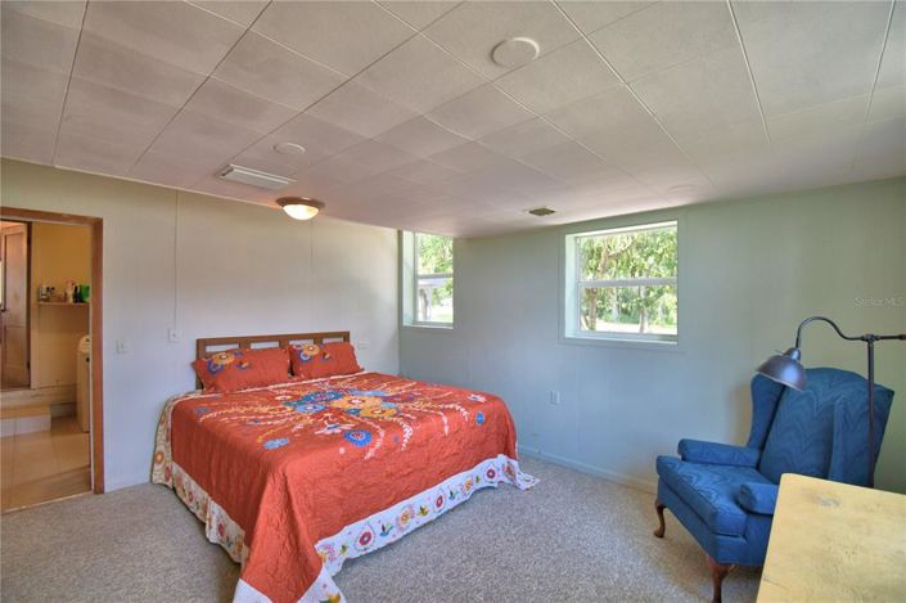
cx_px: 453
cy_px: 302
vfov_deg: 77.2
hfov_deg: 100.4
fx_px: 377
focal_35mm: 15
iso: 360
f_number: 4.5
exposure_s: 1/125
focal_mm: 10
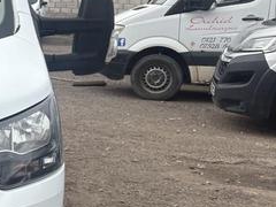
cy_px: 120
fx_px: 773
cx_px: -192
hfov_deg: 17.2
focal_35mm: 97
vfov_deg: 15.2
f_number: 1.6
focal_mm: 5.96
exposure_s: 1/3279
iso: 50
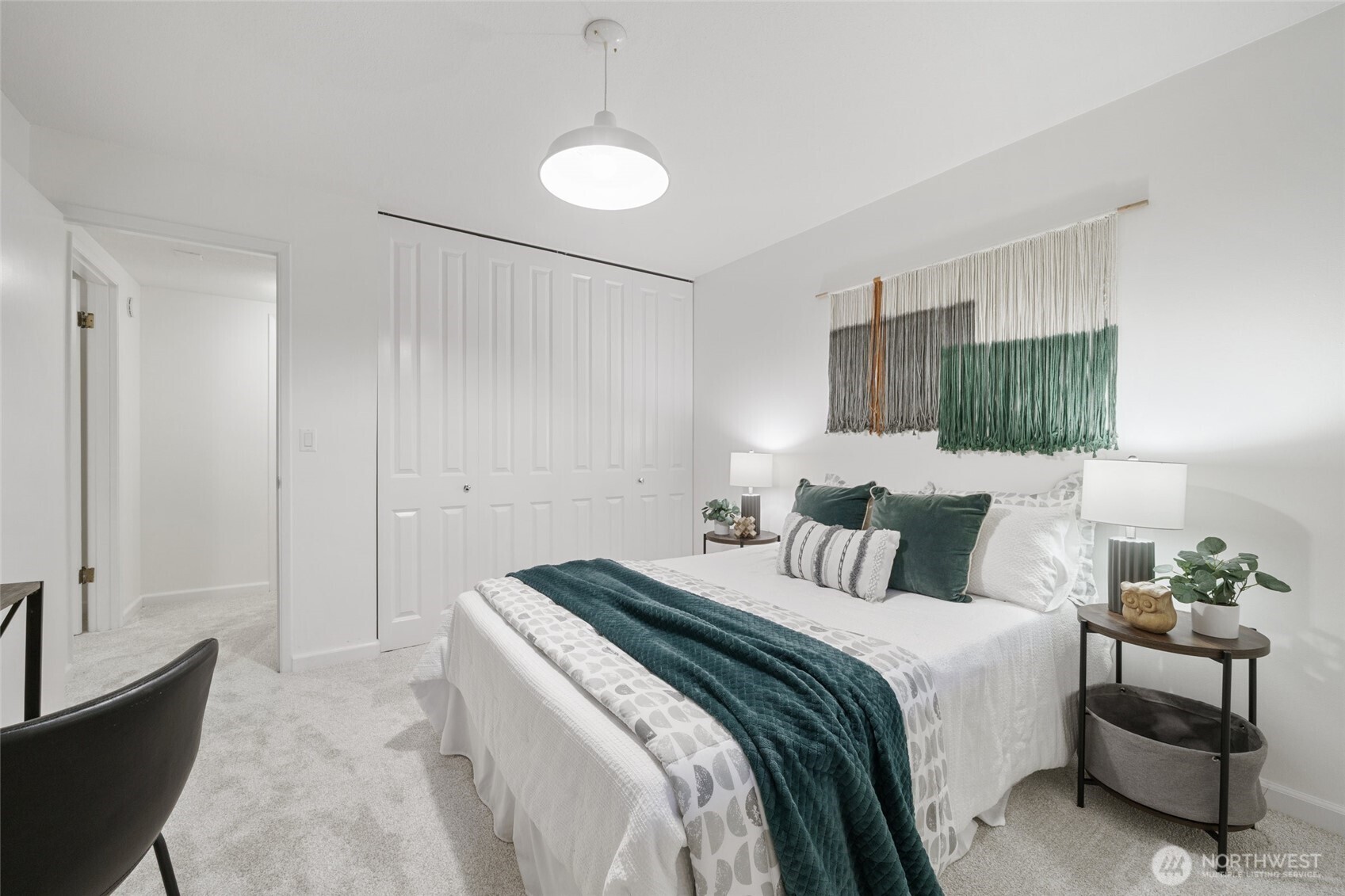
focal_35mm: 14
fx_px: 523
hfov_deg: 104.3
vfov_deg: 81.2
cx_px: 672
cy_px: 448
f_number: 11
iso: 400
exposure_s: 1/3.33
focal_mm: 14
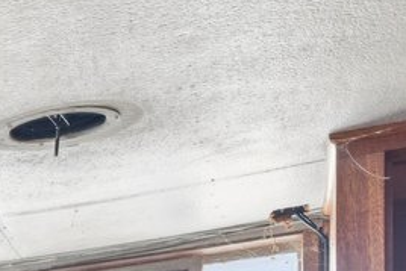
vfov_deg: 10.9
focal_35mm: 107
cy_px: 650
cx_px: -742
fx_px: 1207
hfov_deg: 12.0
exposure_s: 1/5
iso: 200
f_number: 3.5
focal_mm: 14
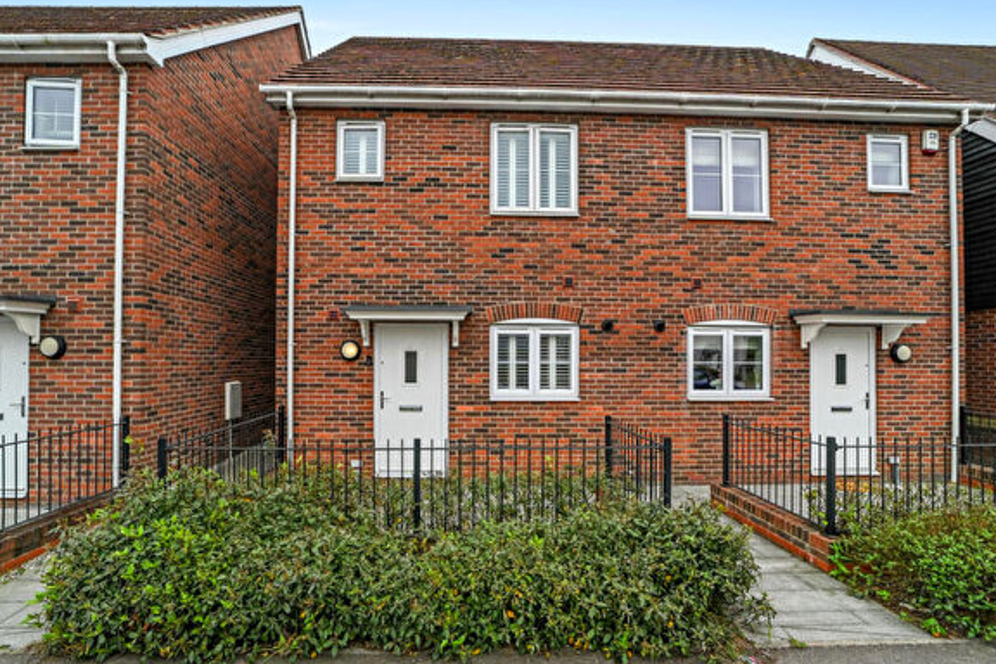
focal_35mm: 17
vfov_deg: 70.4
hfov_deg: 93.2
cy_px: 351
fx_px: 470
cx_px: 479
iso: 500
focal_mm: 14
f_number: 8
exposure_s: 1/400
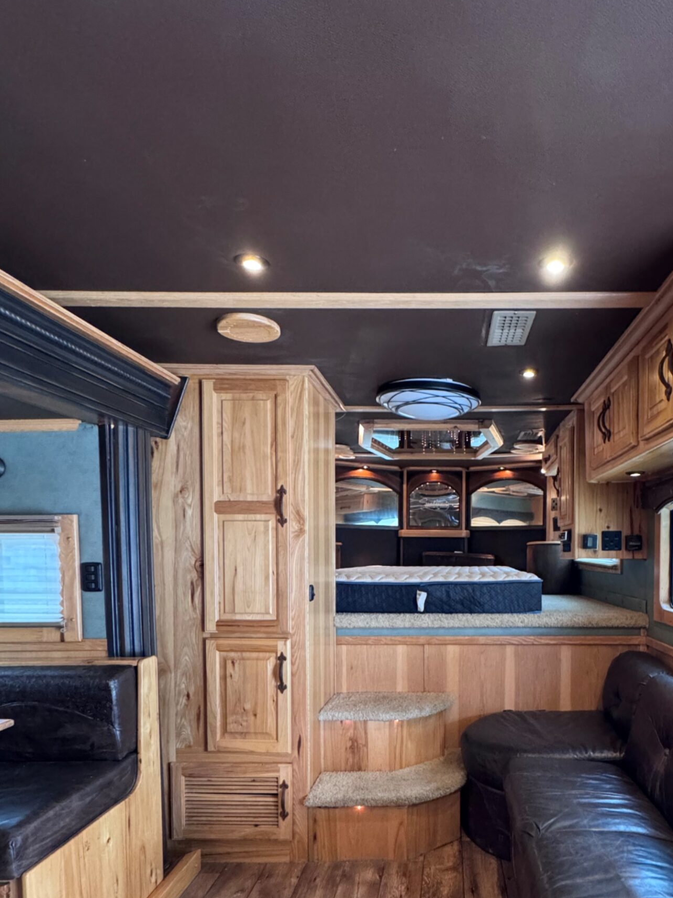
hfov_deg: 62.0
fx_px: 544
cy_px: 574
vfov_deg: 77.2
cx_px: 445
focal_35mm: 21
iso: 800
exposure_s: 1/60
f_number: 2.2
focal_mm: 2.22
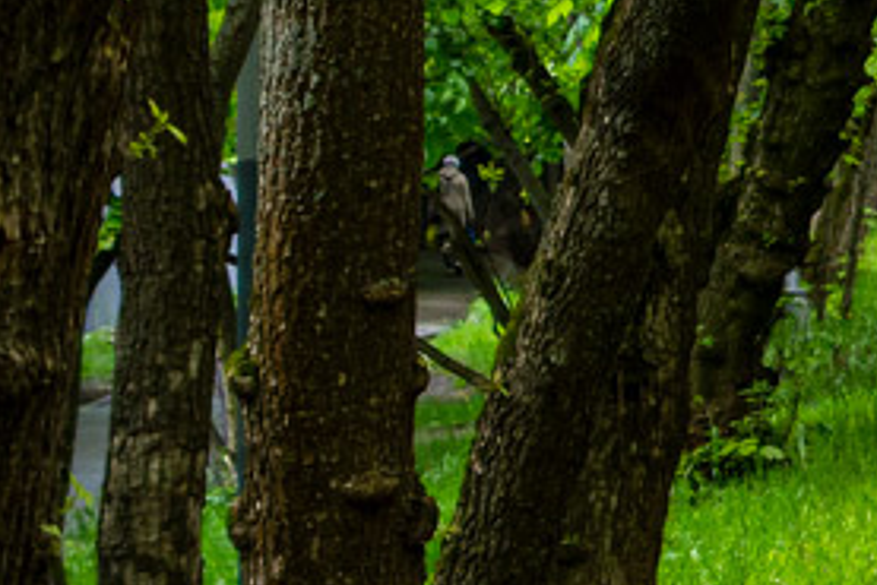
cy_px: -389
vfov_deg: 5.5
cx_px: 1782
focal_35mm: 247
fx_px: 6020
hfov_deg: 7.9
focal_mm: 21.29
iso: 200
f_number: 3.5
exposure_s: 1/100
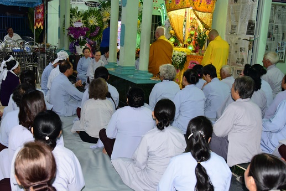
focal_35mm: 39
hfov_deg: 49.3
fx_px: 310
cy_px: 100
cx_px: 117
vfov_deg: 34.2
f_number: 4
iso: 1000
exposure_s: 1/40
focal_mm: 31
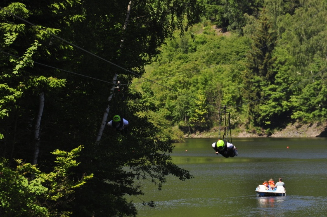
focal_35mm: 450
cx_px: 164
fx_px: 4080
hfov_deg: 4.6
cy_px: 108
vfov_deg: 3.0
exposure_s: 1/400
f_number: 8
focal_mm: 300
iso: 200
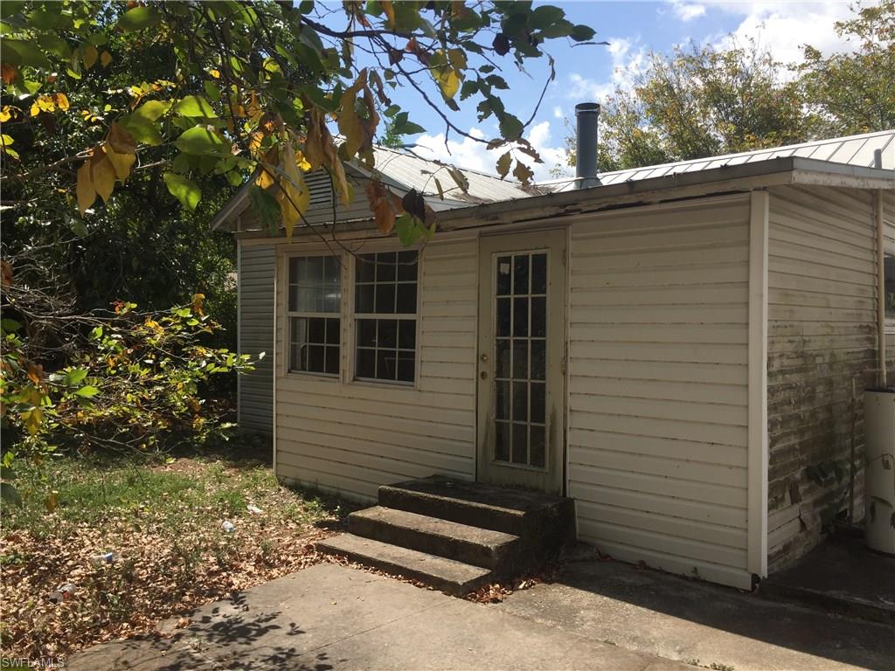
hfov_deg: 61.7
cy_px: 336
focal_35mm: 29
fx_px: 750
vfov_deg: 48.2
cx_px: 448
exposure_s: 1/1582
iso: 32
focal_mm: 4.15
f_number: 2.2
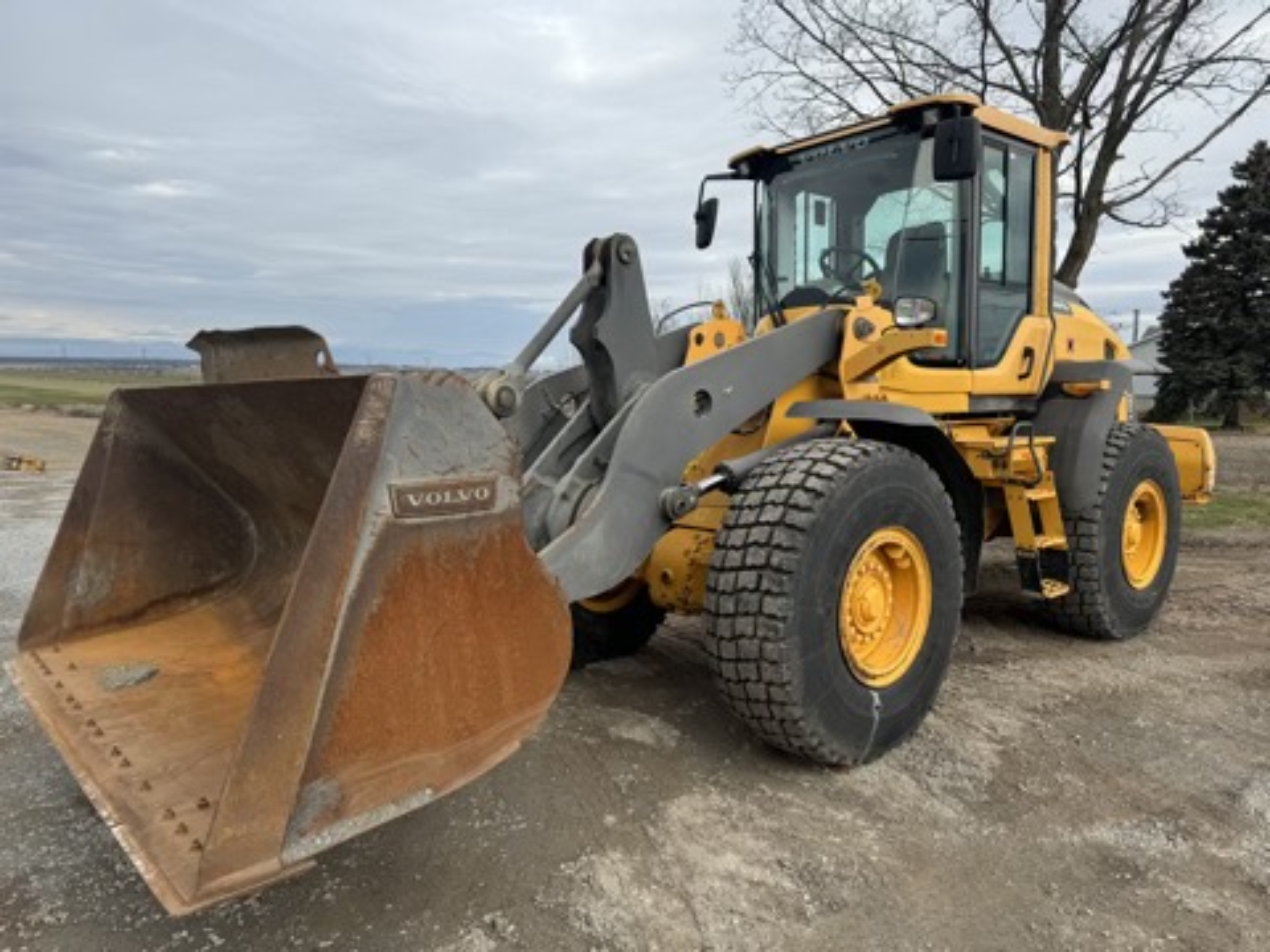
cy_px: 476
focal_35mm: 24
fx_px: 881
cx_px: 635
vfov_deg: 56.8
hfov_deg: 71.6
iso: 80
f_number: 1.78
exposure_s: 1/1721
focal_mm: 6.76
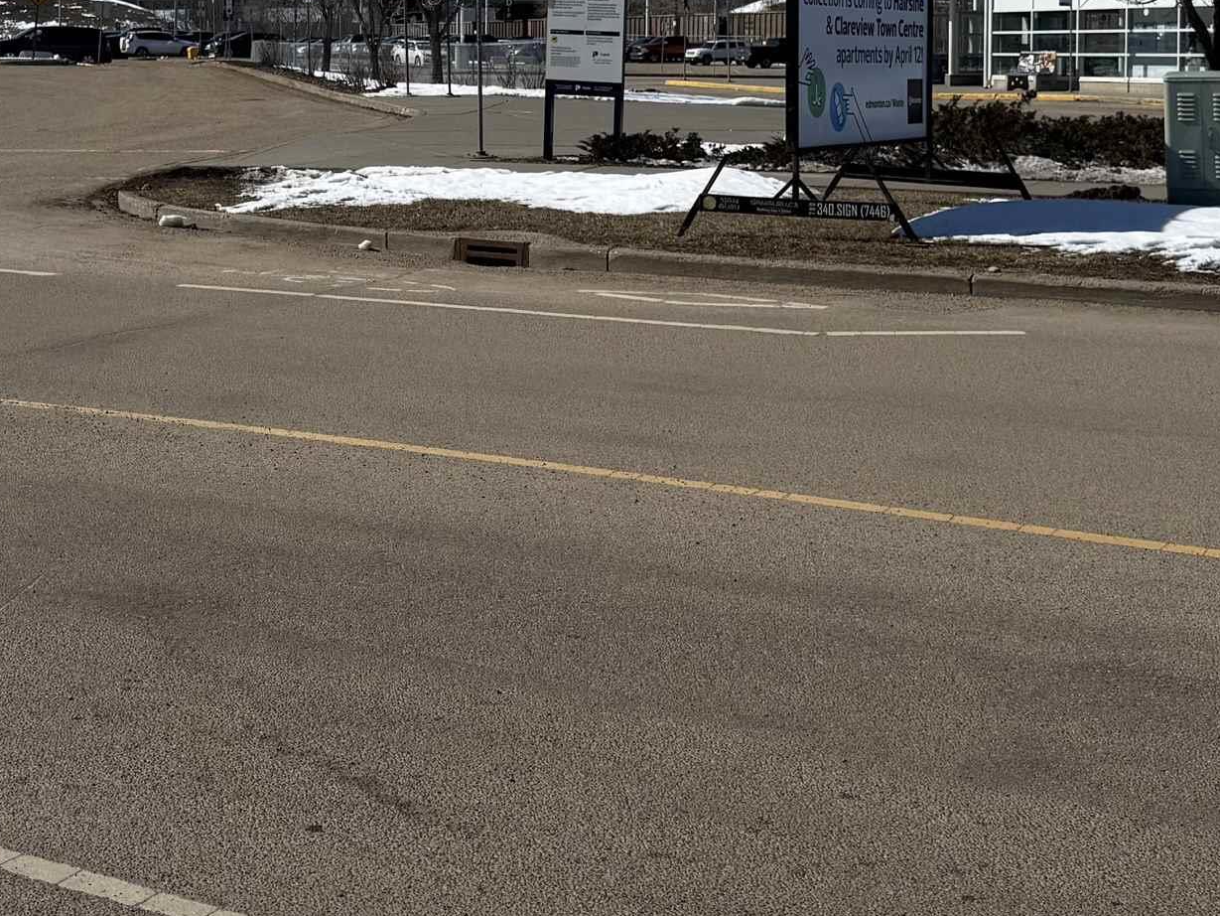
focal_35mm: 60
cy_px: 69
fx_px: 2115
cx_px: 382
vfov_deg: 23.7
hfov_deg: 31.9
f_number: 1.78
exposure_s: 1/10309
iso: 80
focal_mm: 6.76
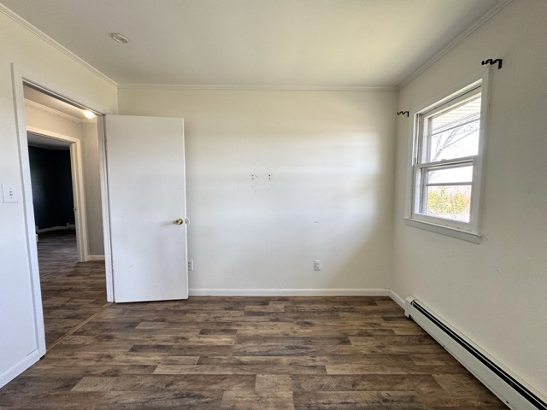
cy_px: 205
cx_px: 274
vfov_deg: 85.7
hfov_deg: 102.1
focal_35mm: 14
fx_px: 221
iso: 125
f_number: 2.2
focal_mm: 2.22
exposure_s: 1/99
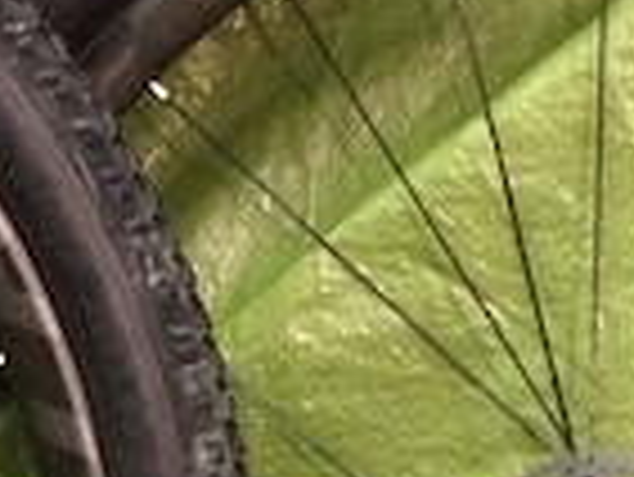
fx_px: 3006
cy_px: 634
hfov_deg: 11.9
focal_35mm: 164
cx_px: 18
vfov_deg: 8.9
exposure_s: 1/30
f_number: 2.2
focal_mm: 4.15
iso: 200
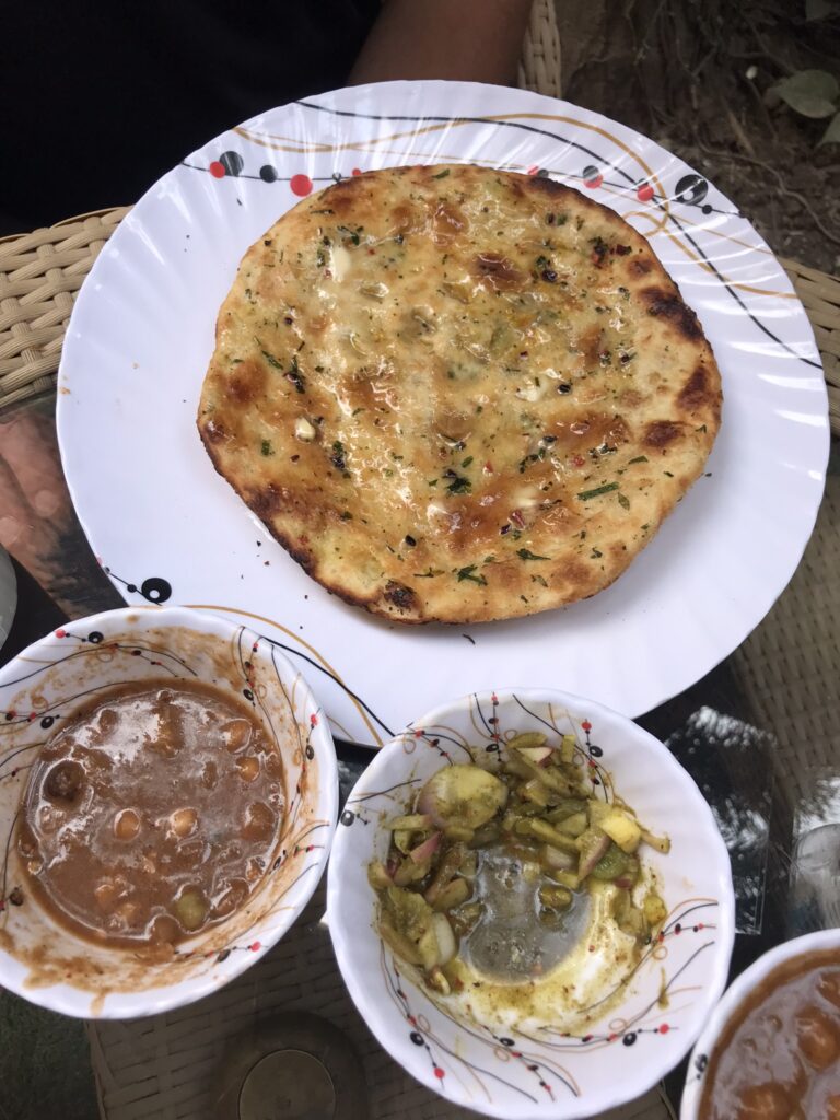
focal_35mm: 28
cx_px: 420
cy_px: 560
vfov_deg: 63.4
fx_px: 906
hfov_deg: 49.7
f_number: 1.8
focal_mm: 3.99
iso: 32
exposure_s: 1/100
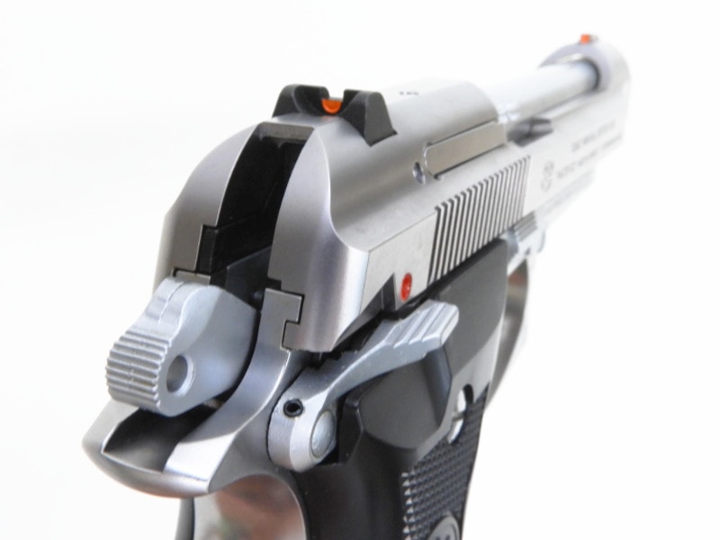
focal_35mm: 35
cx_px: 360
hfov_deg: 52.6
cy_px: 270
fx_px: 728
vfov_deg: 40.7
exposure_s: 1/20
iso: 200
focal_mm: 6.3
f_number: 6
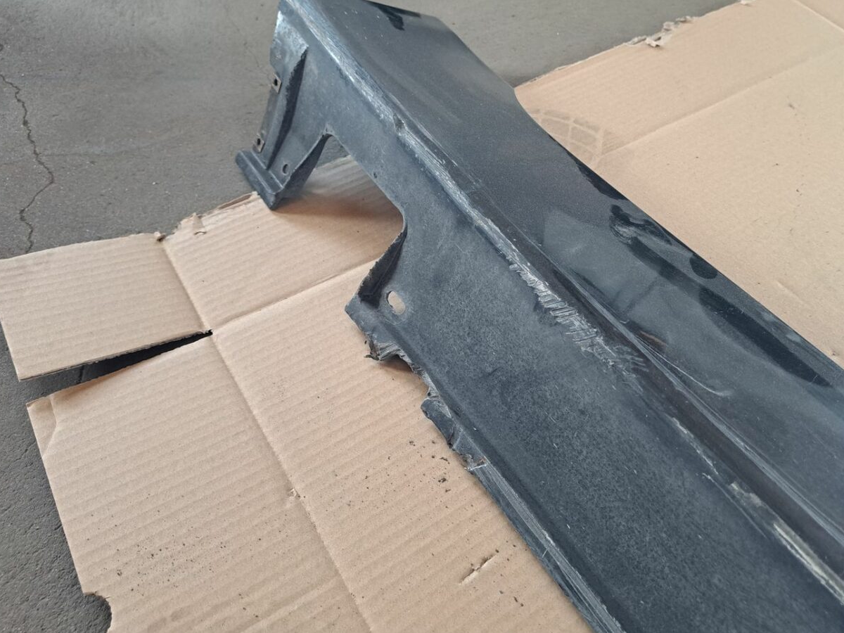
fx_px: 683
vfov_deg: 49.6
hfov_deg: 63.4
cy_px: 267
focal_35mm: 28
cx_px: 449
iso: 250
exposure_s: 1/50
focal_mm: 5.23
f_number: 1.8
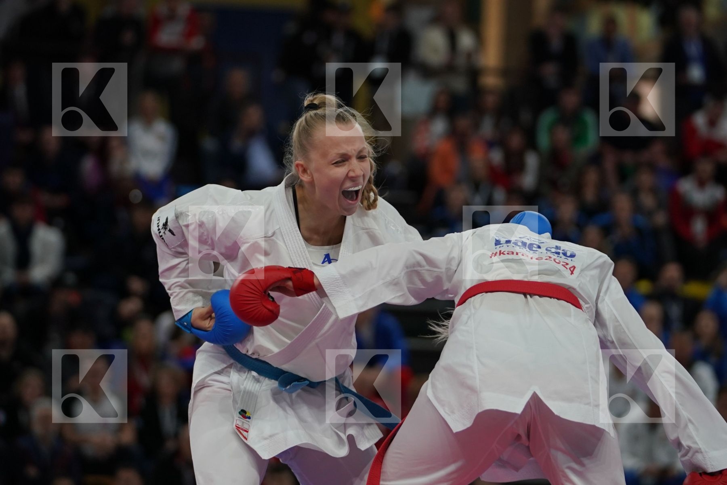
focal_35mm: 196
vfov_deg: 7.0
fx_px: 3958
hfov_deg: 10.5
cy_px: 242
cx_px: 364
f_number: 2.8
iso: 1000
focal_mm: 131
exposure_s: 1/1000
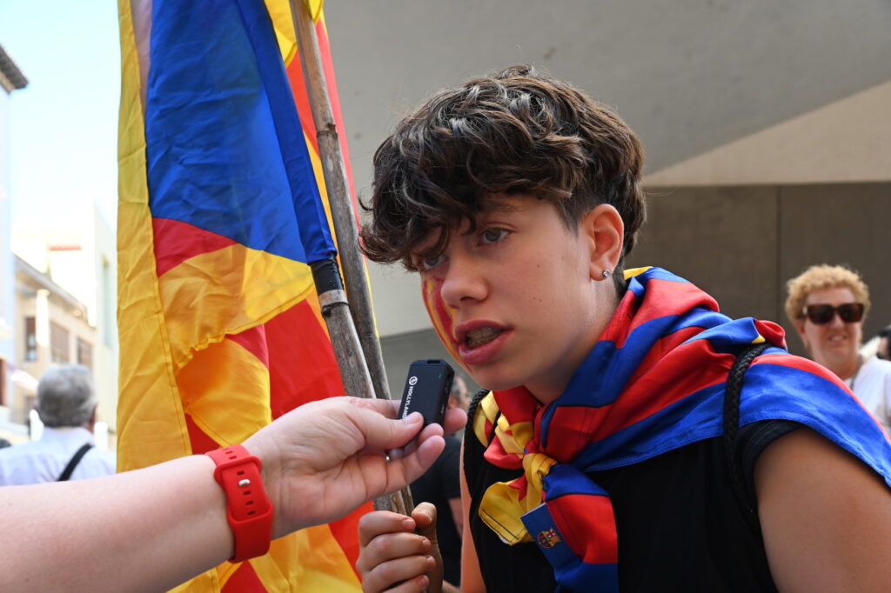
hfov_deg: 44.5
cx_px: 446
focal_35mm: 44
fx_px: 1089
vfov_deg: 30.5
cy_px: 296
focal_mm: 44
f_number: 9
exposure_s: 1/160
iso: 800
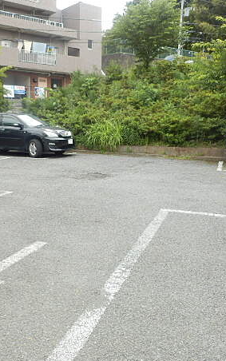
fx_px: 354
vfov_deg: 54.0
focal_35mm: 36
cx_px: 75
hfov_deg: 35.0
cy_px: 173
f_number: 3
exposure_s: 1/125
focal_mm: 4.2
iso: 80
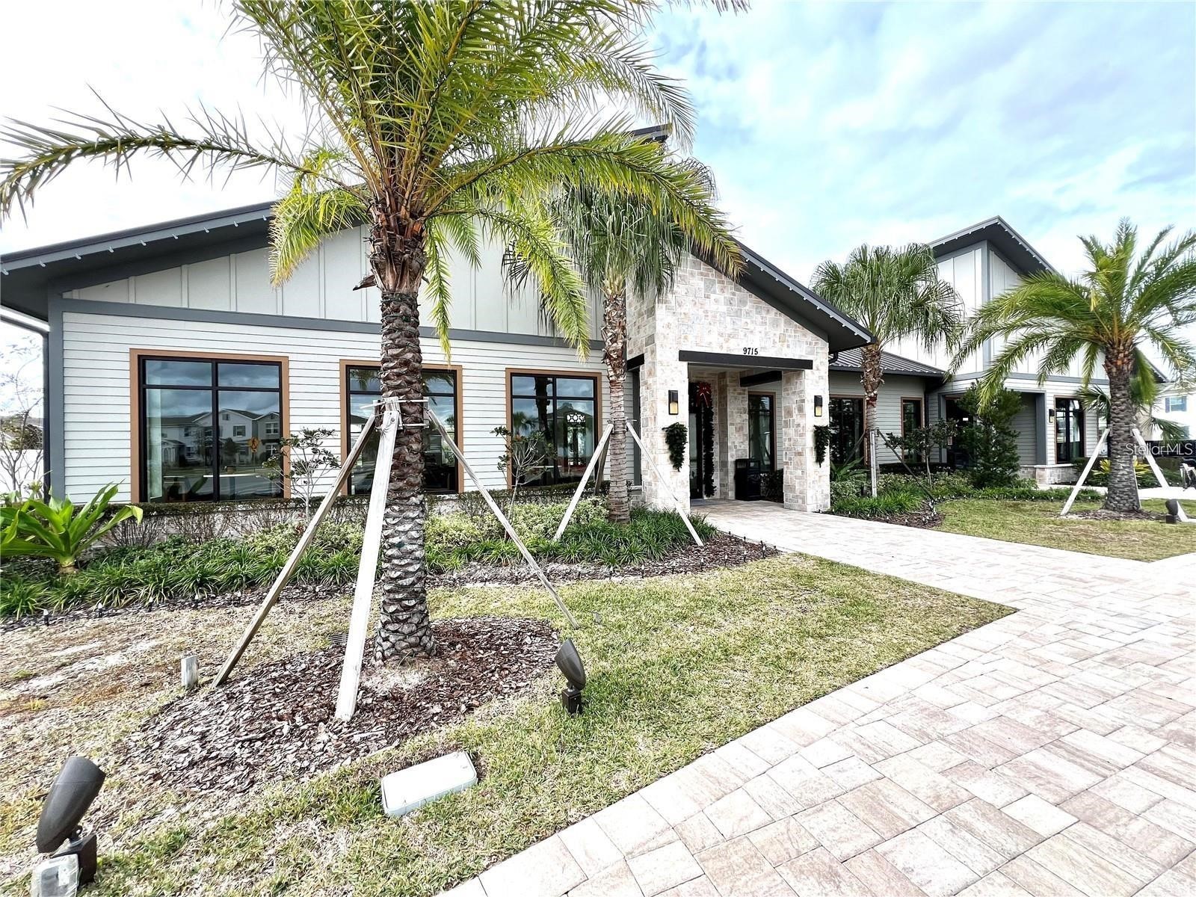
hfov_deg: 106.2
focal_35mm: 13
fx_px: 449
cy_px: 448
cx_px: 598
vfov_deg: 89.9
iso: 32
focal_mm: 1.57
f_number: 1.8
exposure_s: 1/515
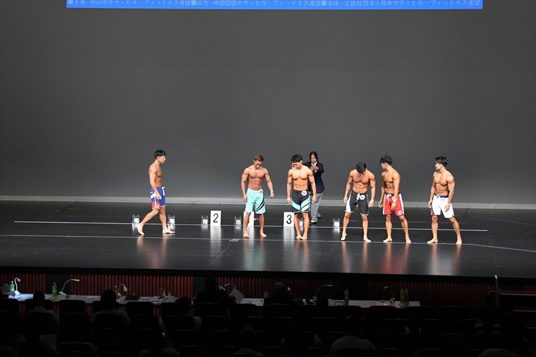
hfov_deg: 21.0
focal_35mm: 97
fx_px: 1444
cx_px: 268
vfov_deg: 14.1
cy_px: 178
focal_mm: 65
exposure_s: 1/400
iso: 5000
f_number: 5.6
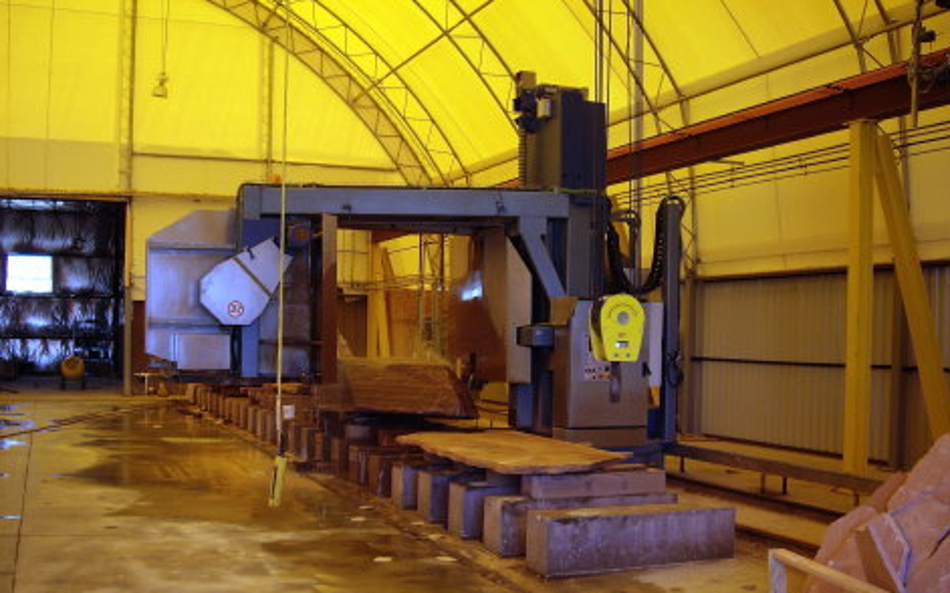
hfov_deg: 48.2
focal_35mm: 41
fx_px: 1061
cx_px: 472
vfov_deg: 31.1
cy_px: 356
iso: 100
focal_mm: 7.9
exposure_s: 1/125
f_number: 2.8
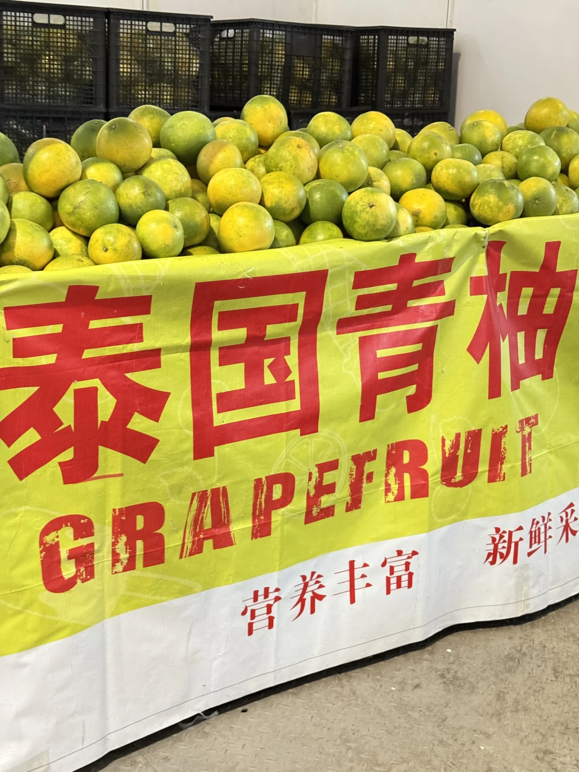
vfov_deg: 39.7
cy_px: 386
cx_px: 290
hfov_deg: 30.3
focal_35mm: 48
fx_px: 1070
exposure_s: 1/33
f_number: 1.78
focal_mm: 6.76
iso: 500
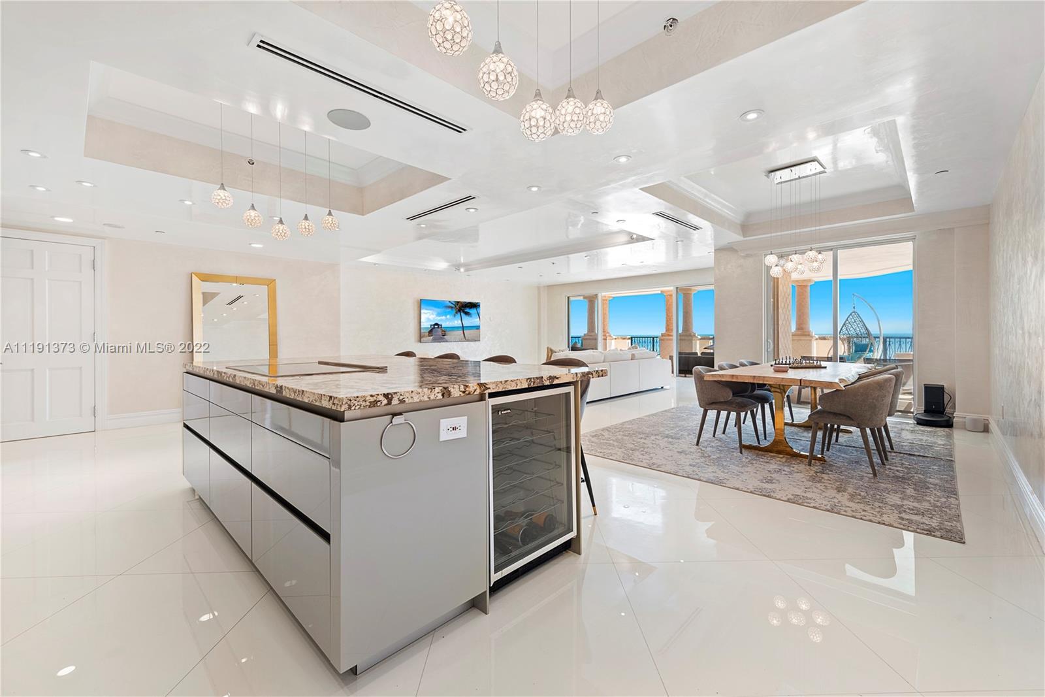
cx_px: 522
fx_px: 406
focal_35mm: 14
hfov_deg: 104.2
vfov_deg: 81.2
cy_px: 348
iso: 100
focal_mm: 14
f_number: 8
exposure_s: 1/2.5
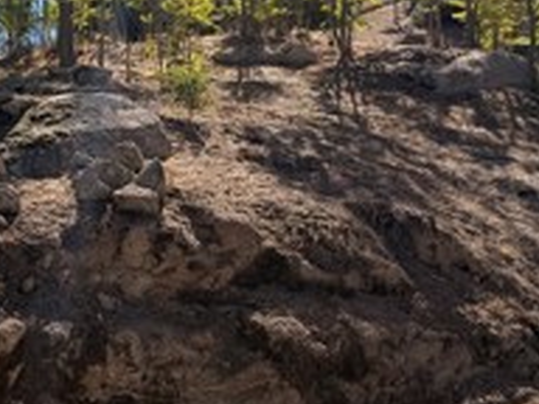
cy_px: 157
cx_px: 51
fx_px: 1246
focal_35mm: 80
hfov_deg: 23.7
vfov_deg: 18.4
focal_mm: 6.76
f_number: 1.78
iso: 80
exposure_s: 1/5714
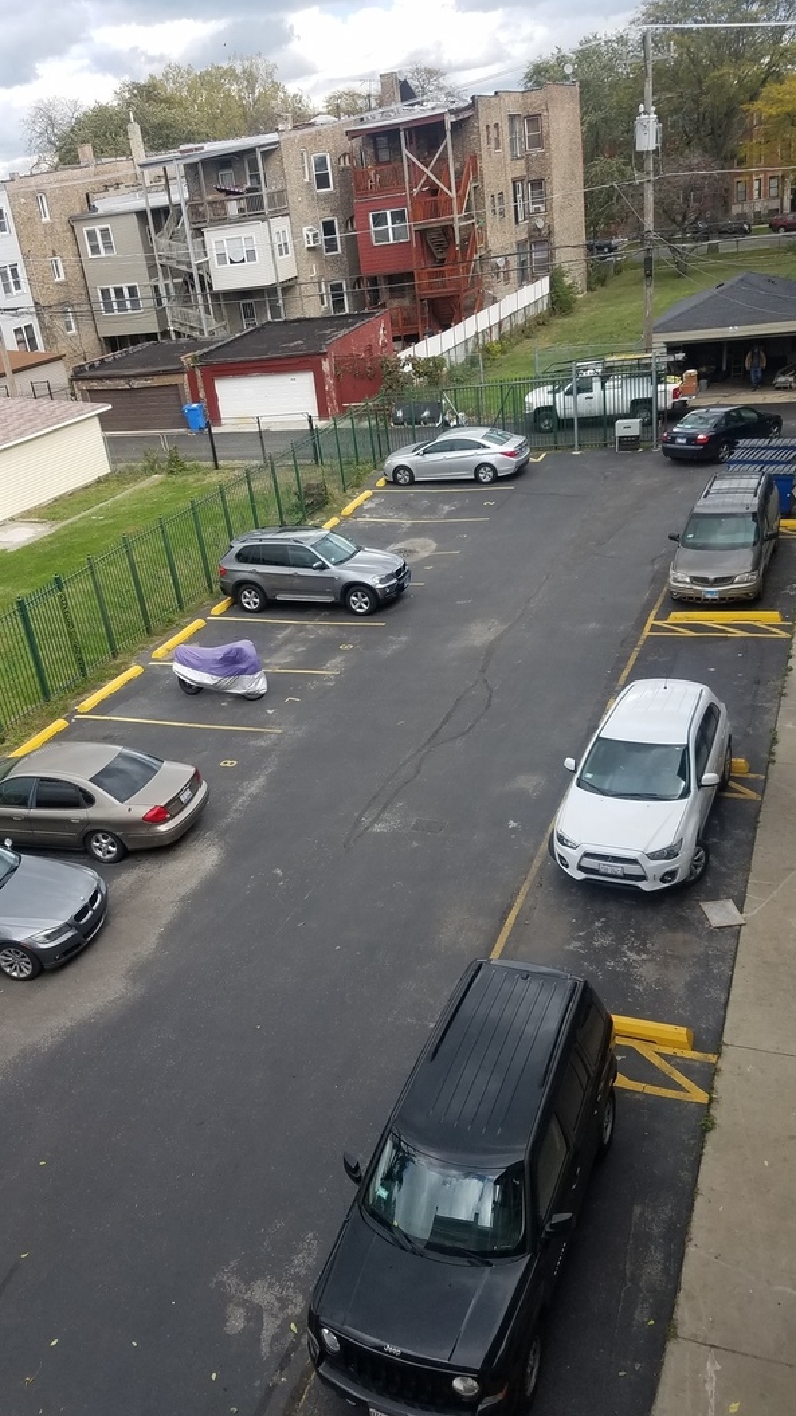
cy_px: 697
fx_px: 1089
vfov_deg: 66.1
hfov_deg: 40.1
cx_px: 369
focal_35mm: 29
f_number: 1.7
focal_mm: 4.2
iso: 50
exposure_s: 1/708
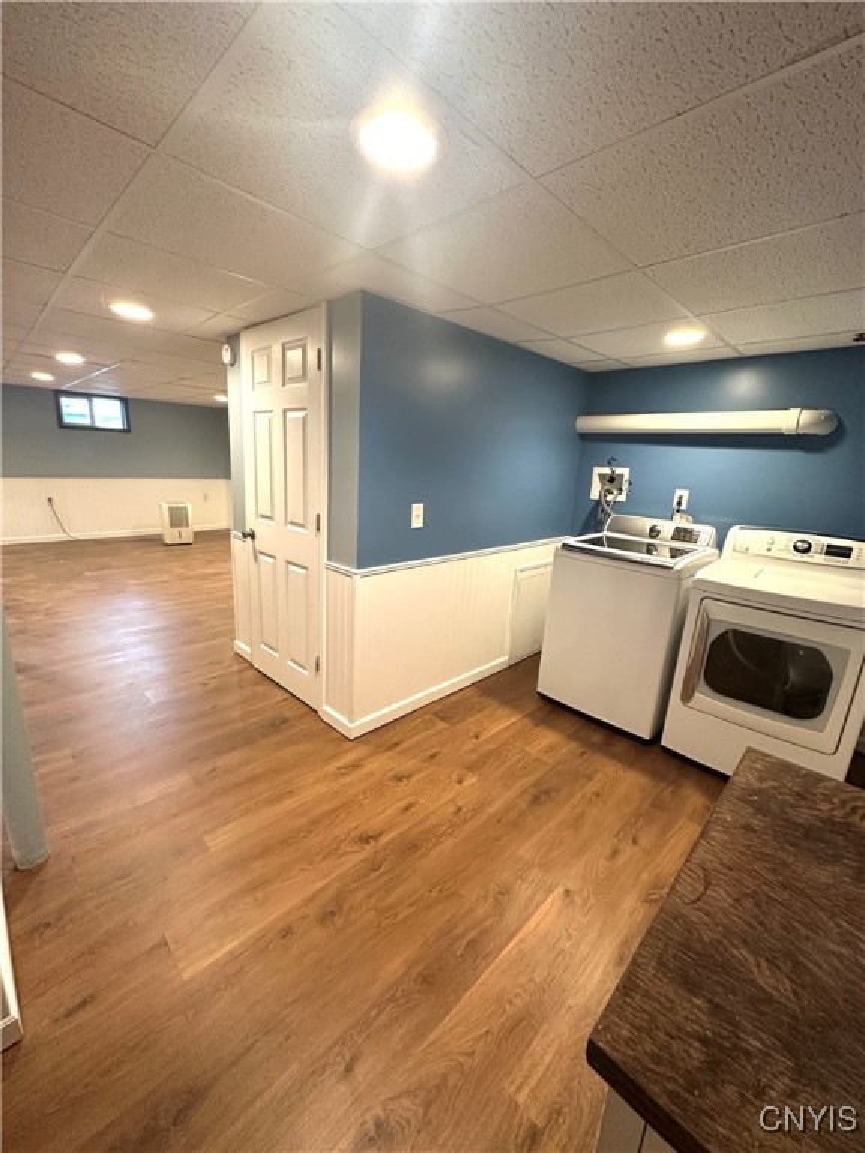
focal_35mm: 14
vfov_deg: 102.1
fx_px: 466
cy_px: 576
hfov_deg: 85.7
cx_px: 432
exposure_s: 1/60
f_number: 2.2
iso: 400
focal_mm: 2.22
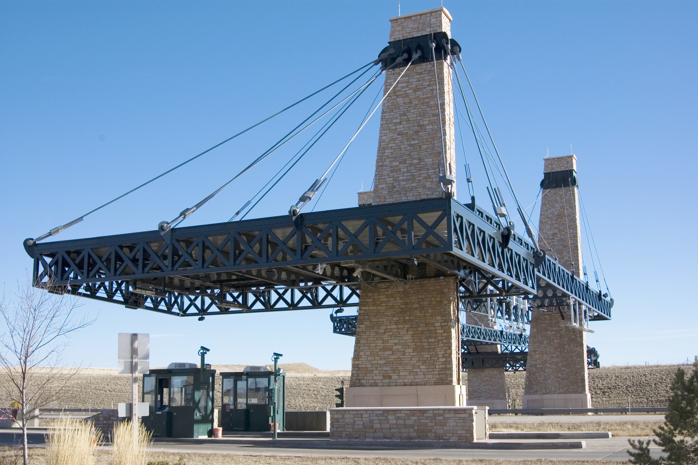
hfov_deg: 46.4
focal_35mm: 42
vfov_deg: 31.9
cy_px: 232
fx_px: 814
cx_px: 349
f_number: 9
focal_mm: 28
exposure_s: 1/320
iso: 200
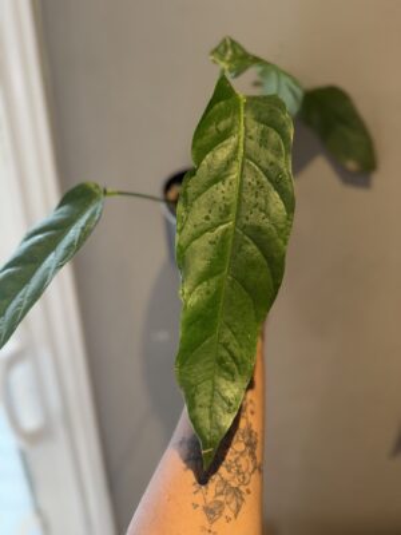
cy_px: 268
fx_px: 371
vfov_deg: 71.6
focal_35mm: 24
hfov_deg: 56.8
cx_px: 200
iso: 320
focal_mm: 6.76
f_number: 1.78
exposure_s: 1/60
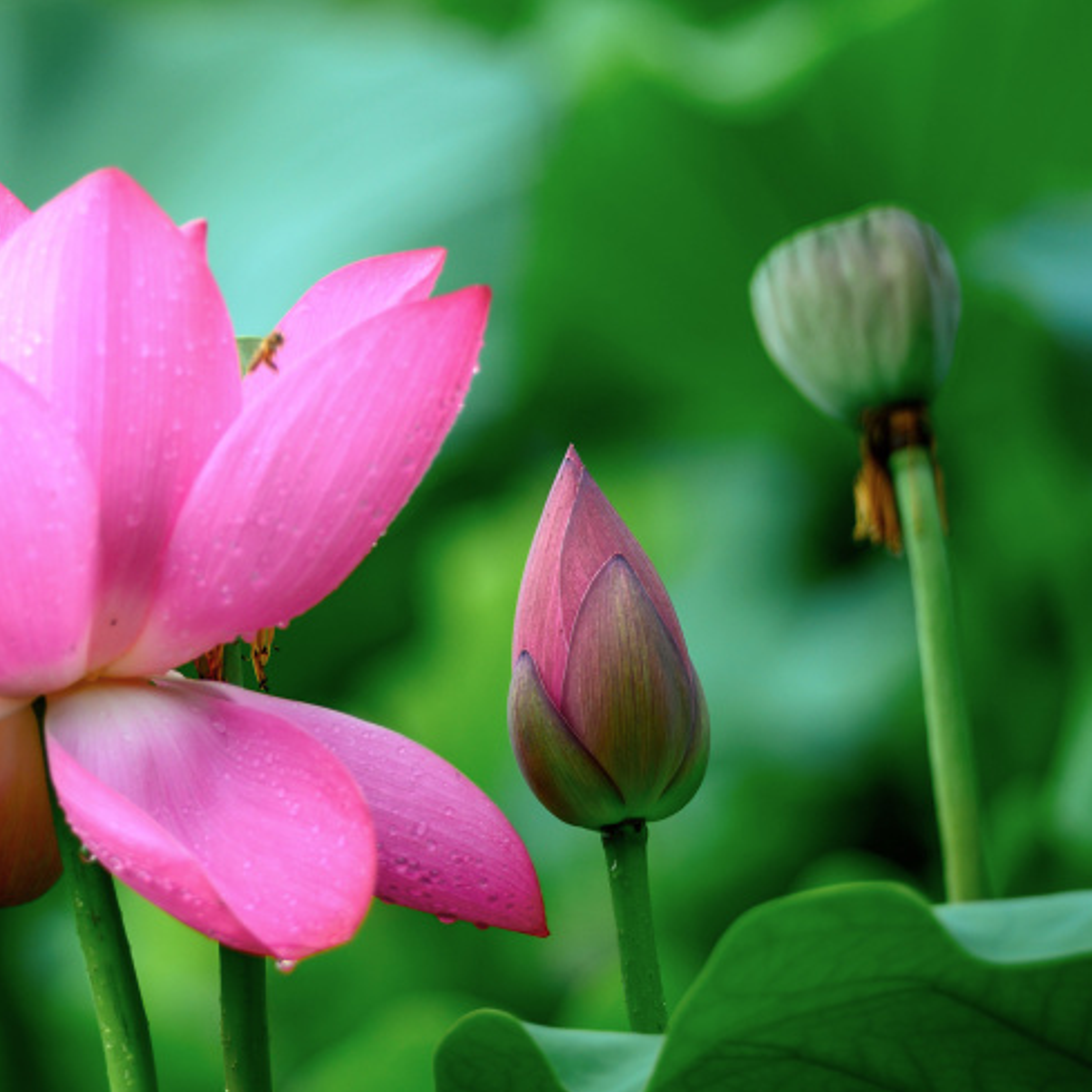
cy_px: 409
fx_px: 13384
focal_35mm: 375
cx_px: -42
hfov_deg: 4.7
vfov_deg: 4.7
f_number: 3.5
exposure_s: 1/320
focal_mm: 180
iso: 200
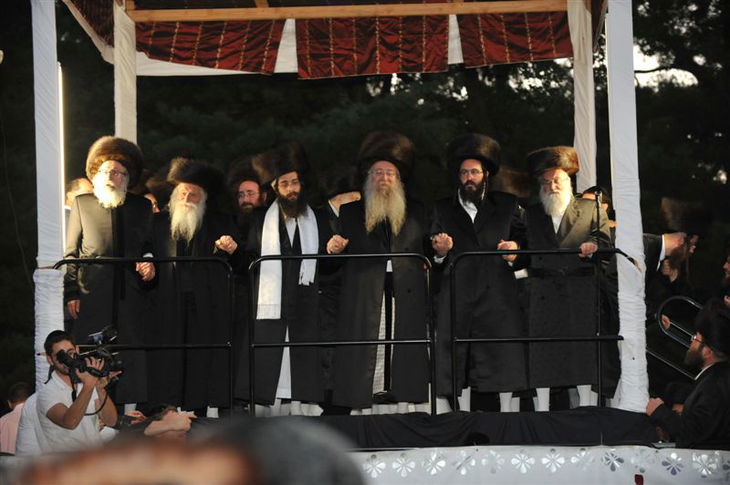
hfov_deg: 19.5
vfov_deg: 13.0
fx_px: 2127
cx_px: 365
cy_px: 242
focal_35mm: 105
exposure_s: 1/125
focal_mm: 105
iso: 2000
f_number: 3.2
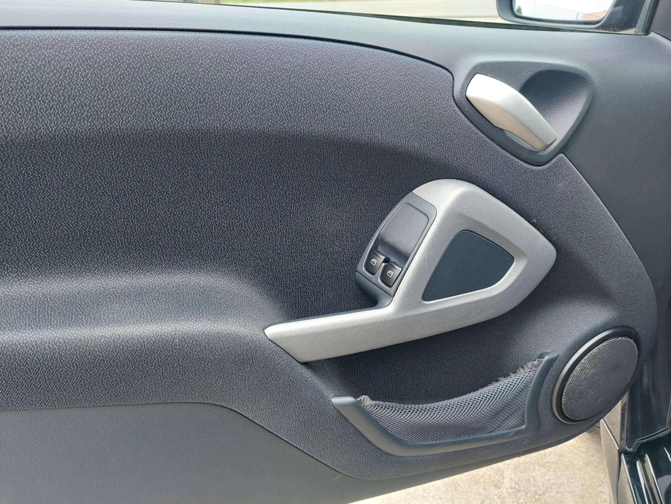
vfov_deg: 54.9
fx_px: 485
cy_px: 252
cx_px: 336
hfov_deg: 69.4
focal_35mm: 25
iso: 50
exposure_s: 1/50
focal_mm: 5.23
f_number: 1.8
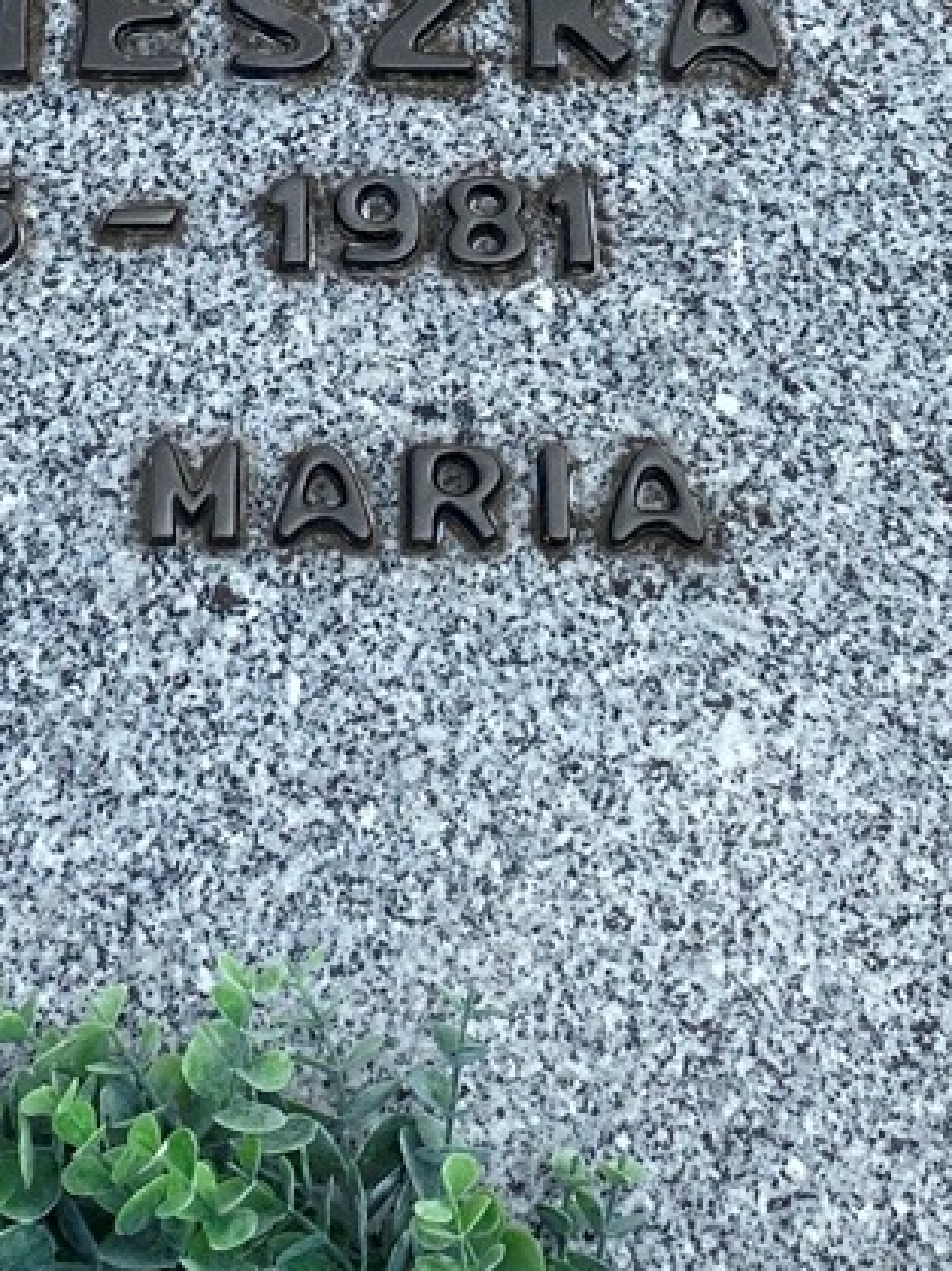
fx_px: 2752
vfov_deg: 24.5
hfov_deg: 19.5
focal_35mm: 75
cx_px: 211
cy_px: -76
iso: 32
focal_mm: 4.25
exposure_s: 1/1395
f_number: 1.8
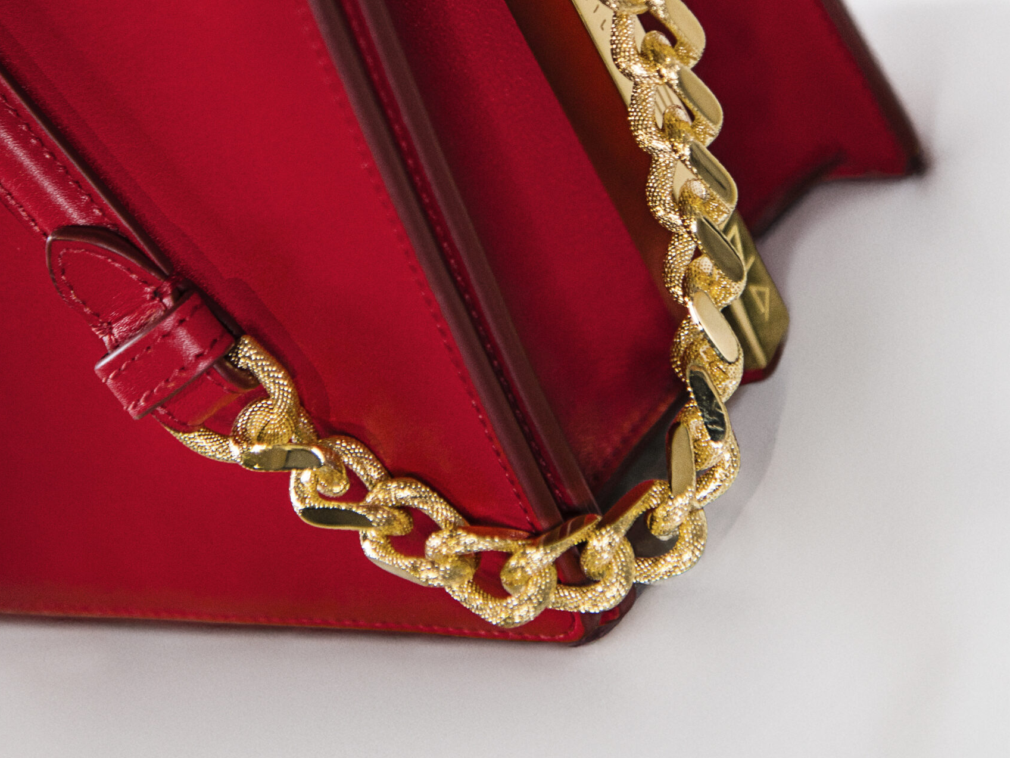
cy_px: 43
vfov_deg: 8.5
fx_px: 5077
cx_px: 504
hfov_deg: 11.4
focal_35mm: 174
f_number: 4
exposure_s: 1/100
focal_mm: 120
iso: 1000
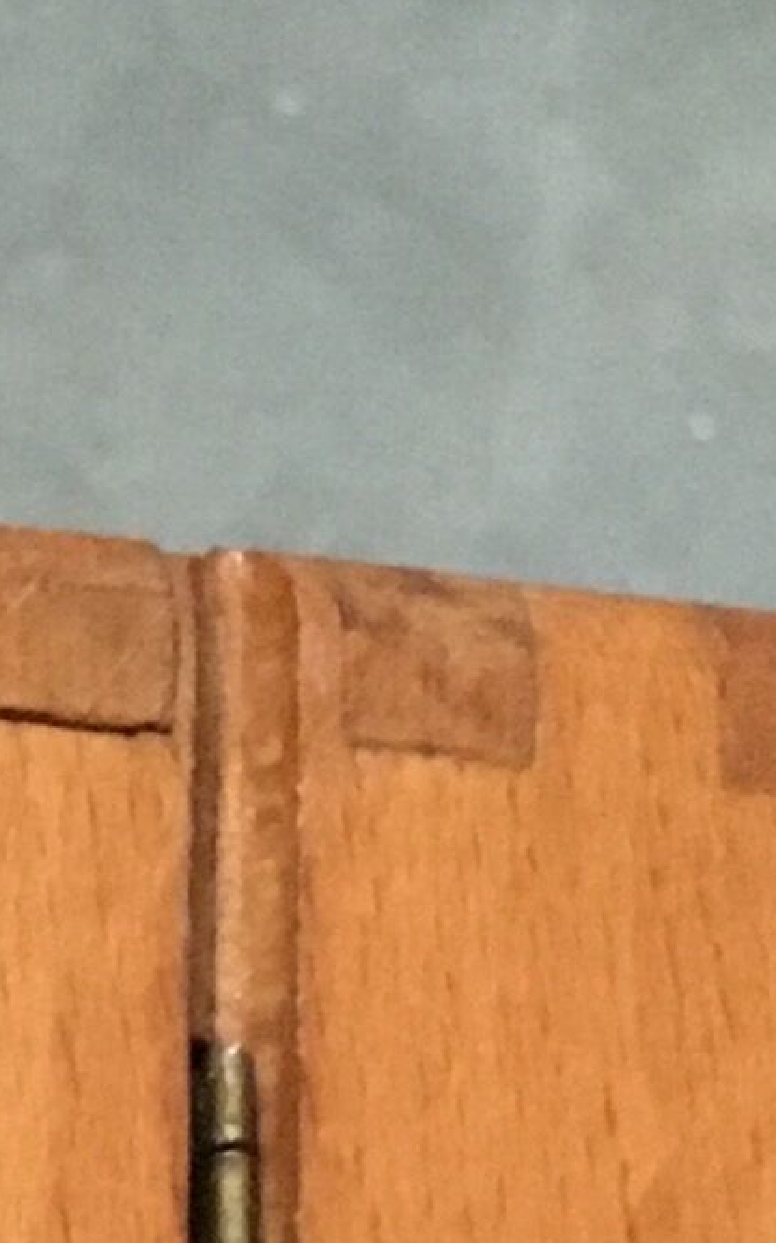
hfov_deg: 6.8
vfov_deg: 10.6
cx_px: -783
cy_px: 2219
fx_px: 6297
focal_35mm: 186
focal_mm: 4.15
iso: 320
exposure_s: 1/17
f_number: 2.2
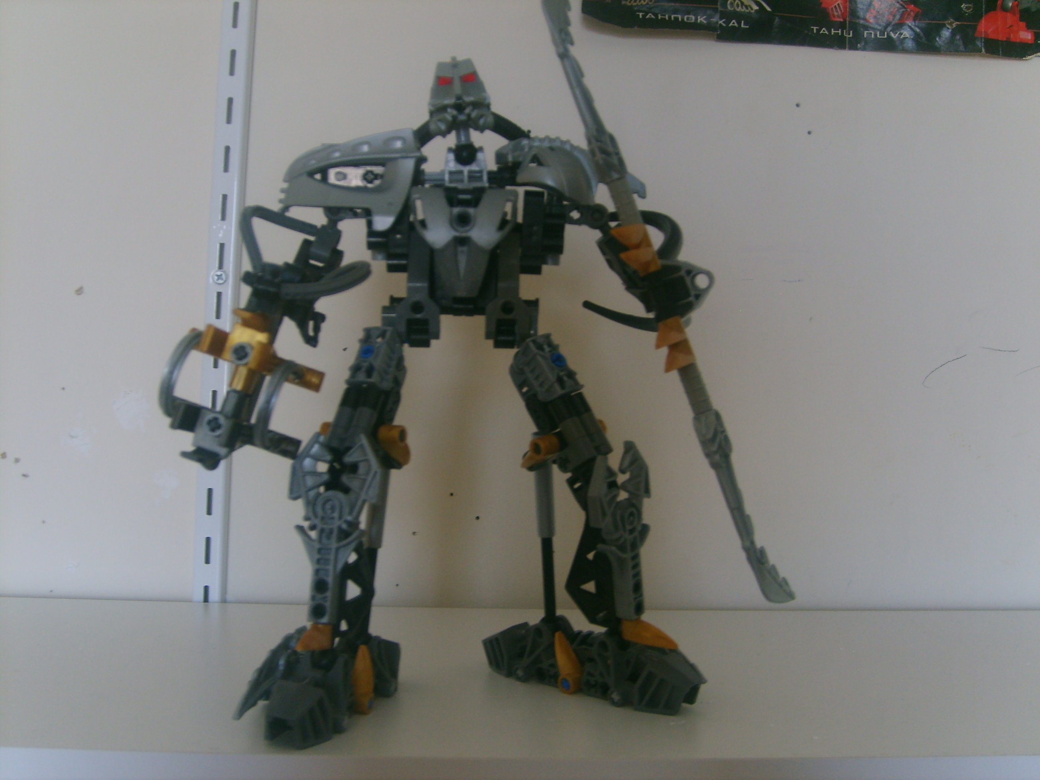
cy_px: 390
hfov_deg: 52.6
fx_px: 1052
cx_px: 520
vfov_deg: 40.7
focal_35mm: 35
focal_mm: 5.8
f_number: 2.8
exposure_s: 1/30
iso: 82
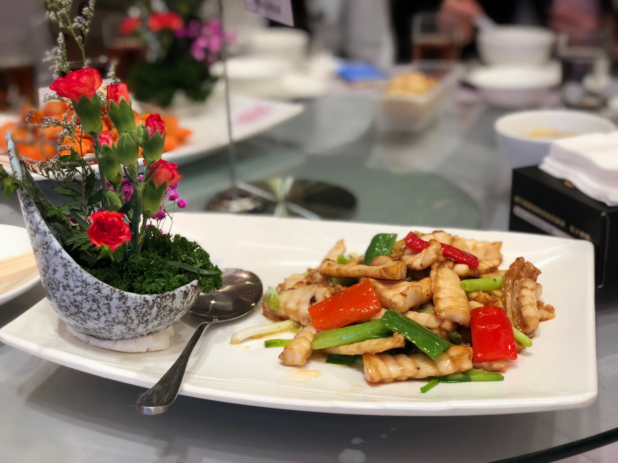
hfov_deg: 36.8
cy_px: 232
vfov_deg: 28.0
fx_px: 928
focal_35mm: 52
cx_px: 309
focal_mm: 6
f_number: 2.4
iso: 64
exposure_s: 1/50
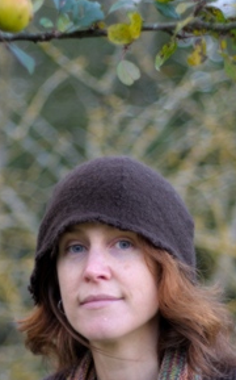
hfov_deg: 11.0
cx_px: 109
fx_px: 1228
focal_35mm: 119
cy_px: 268
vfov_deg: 17.5
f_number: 1.4
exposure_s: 1/200
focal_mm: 50
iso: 100
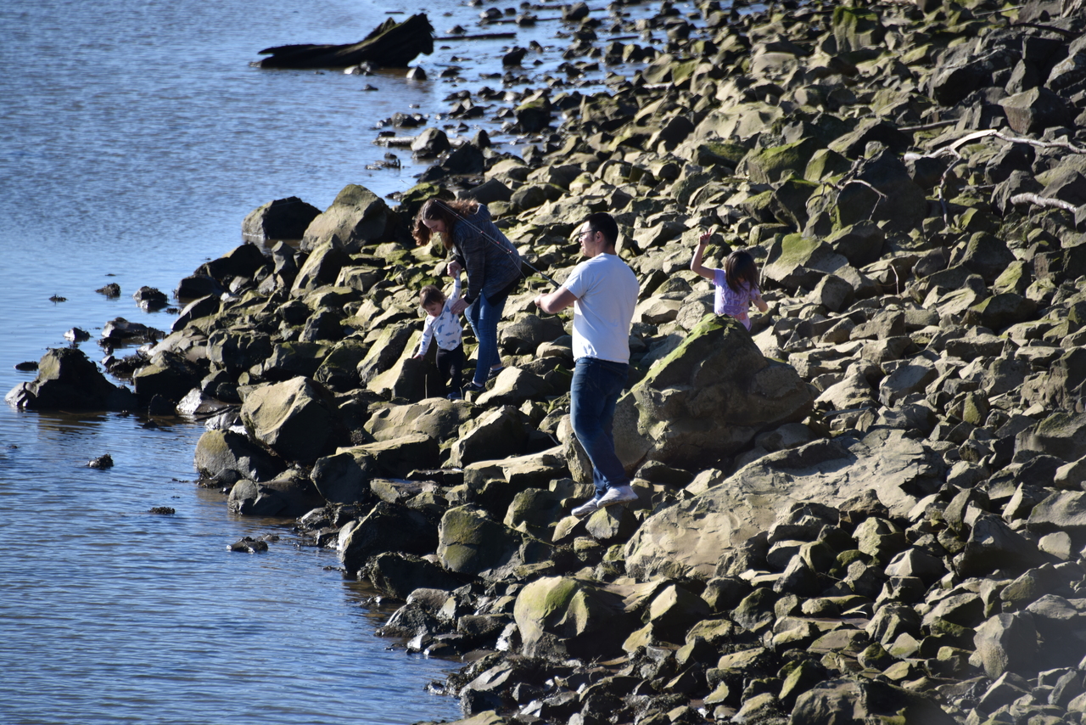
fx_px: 9051
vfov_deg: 4.6
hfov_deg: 6.9
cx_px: 543
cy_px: 362
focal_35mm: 300
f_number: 5.6
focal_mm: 300
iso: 220
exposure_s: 1/640
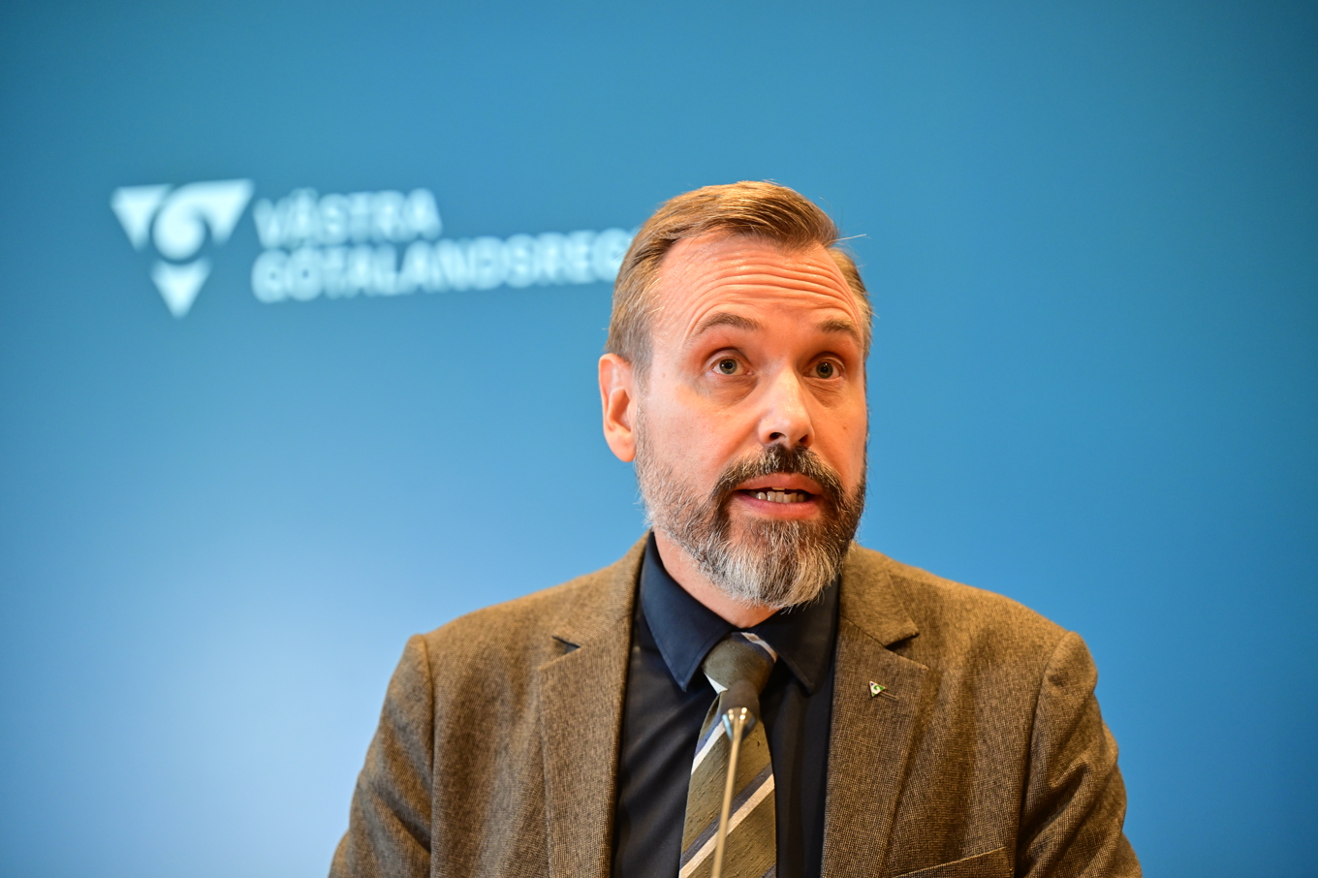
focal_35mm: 145
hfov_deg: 14.2
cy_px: 439
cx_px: 659
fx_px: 5307
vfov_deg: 9.5
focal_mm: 145
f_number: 2.8
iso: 800
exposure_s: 1/125
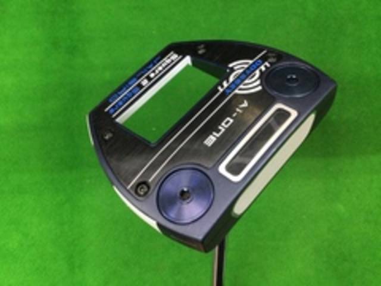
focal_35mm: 31
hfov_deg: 58.4
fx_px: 341
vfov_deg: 45.4
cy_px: 143
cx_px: 190
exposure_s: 1/30
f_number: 2.4
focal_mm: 3.3
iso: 125
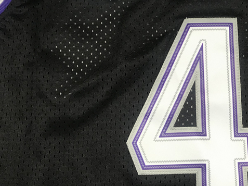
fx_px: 336
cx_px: 185
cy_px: 72
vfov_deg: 30.7
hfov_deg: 39.4
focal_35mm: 47
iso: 25
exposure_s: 1/33
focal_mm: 3.99
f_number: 1.8
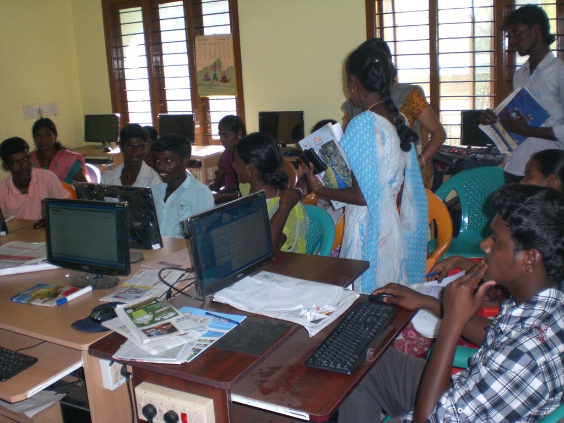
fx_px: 619
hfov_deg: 49.0
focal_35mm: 38
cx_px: 282
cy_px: 212
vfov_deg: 37.7
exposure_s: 1/60
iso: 200
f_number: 3.1
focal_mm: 6.3
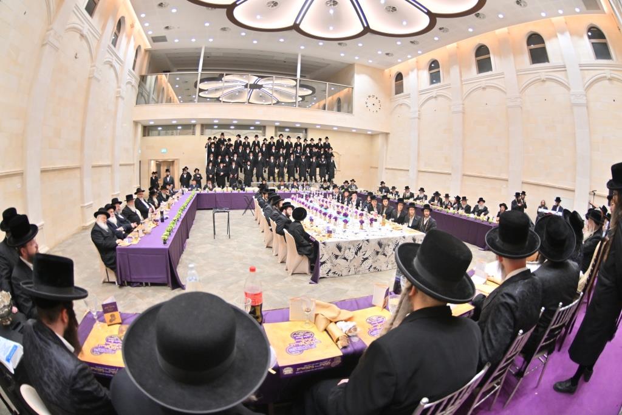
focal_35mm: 15
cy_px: 208
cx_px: 311
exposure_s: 1/250
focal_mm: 10.5
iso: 640
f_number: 2.8
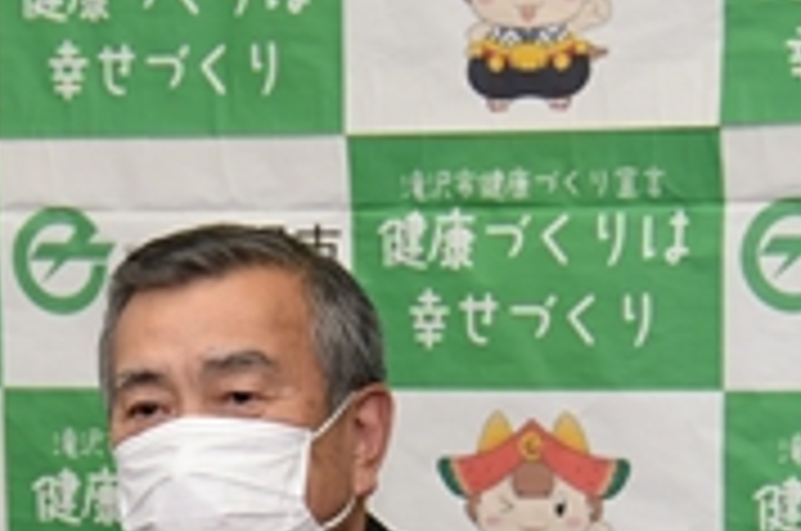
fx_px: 7307
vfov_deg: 4.1
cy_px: 691
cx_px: 54
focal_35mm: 329
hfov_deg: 6.3
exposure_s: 1/100
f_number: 5.6
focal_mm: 78
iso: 640
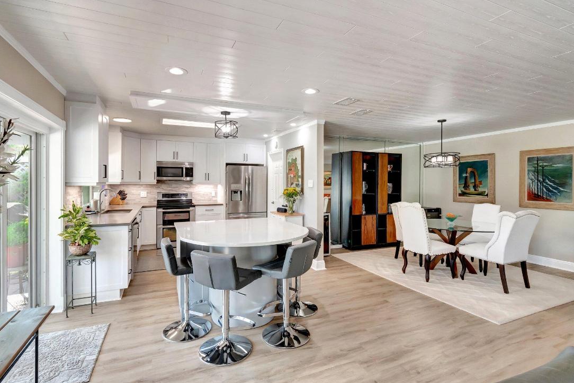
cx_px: 288
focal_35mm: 17
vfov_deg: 70.4
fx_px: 271
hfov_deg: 93.3
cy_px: 185
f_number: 8
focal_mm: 11
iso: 1000
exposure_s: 1/13
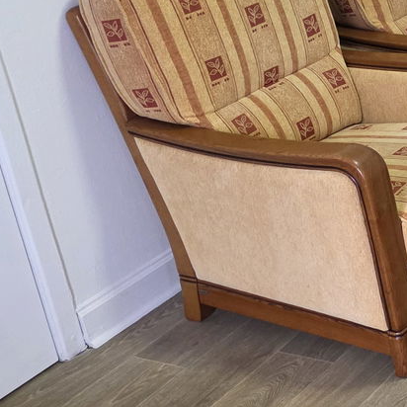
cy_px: 116
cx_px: 759
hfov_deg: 17.3
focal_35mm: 79
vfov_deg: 21.8
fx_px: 1051
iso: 500
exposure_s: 1/120
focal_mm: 6.3
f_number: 1.7
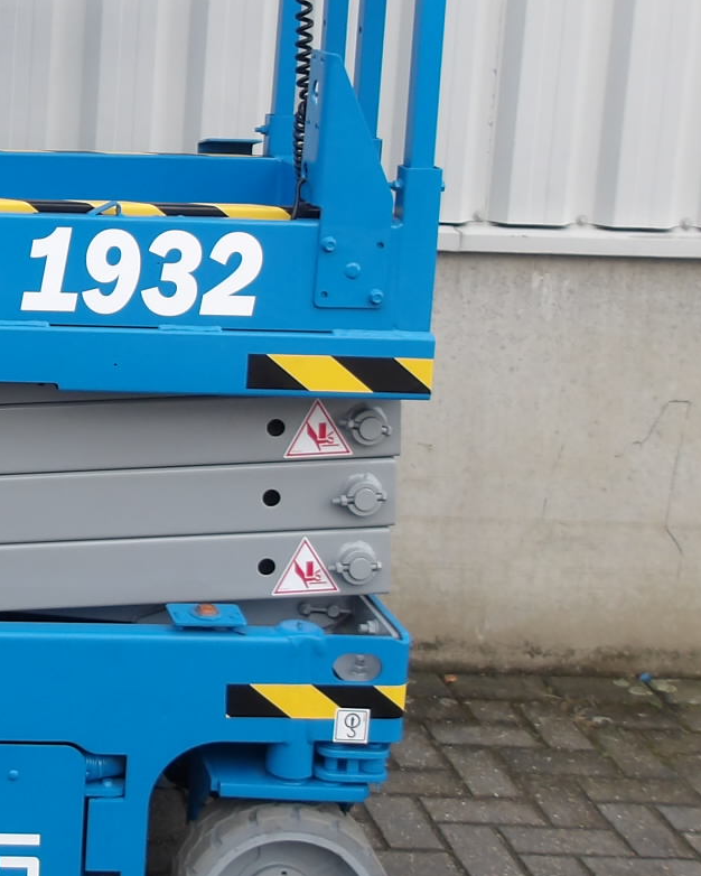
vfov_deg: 27.2
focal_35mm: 69
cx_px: -218
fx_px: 1789
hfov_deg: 20.2
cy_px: 237
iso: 100
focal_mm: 4.9
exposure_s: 1/191
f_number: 3
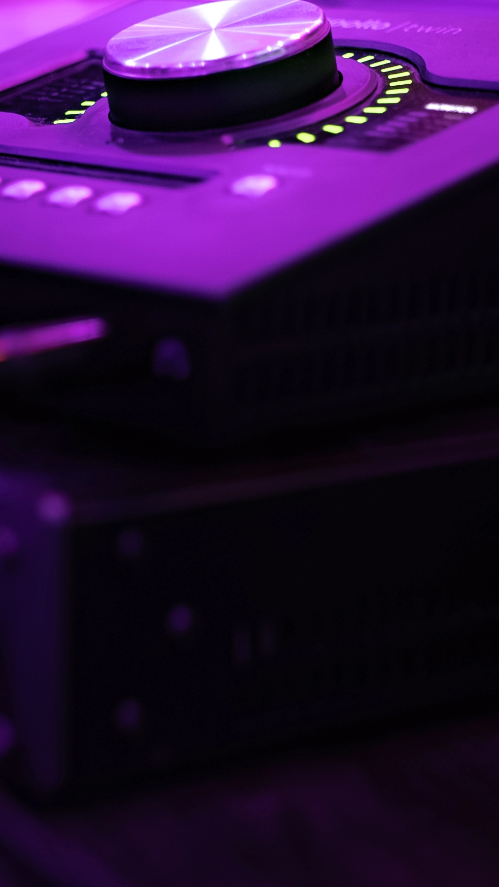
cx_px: 174
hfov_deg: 9.9
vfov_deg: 17.4
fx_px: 2868
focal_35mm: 122
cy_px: 167
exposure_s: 1/30
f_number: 2.8
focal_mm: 48
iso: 1000
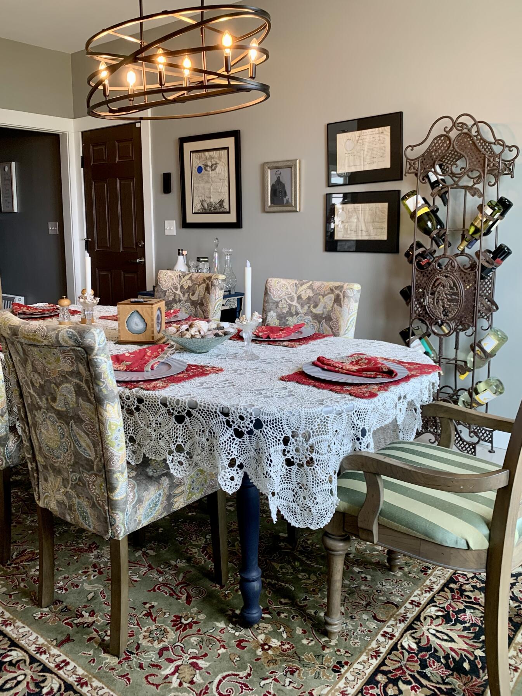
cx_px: 254
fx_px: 583
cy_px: 314
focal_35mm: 29
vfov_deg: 61.5
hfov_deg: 48.2
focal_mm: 4.25
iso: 64
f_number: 1.8
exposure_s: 1/60
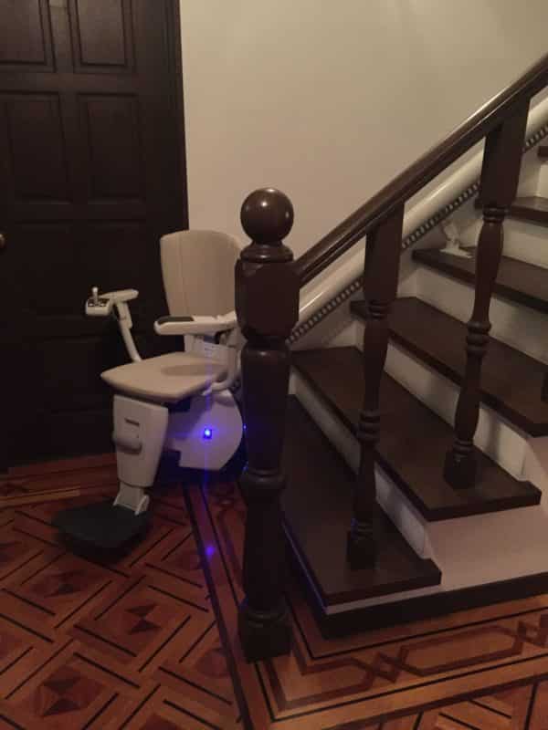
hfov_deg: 48.2
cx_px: 274
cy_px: 365
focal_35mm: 29
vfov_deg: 61.7
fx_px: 612
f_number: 2.2
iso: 500
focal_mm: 4.15
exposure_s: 1/15
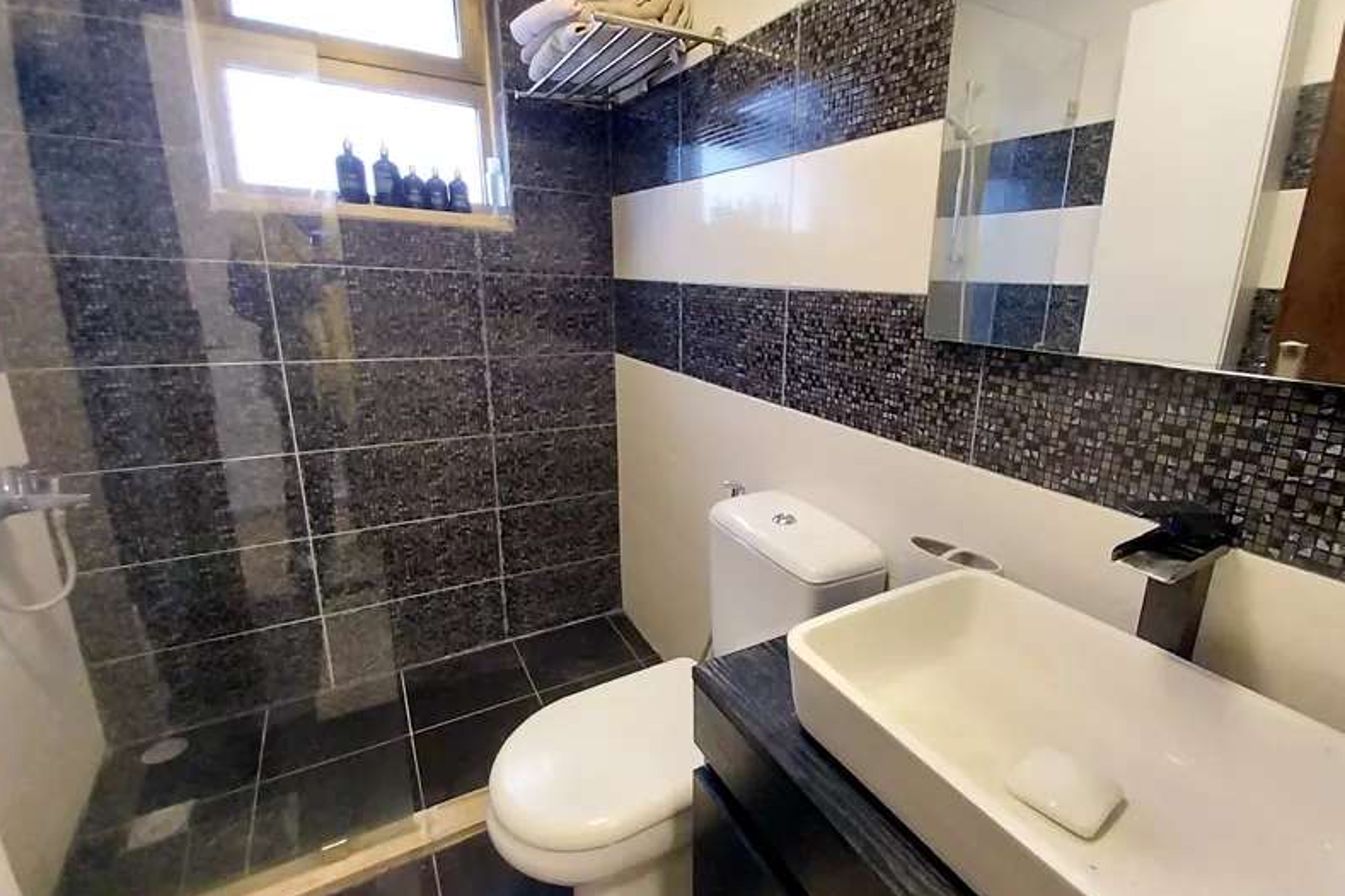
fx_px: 598
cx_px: 776
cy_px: 448
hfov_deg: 96.0
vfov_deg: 73.7
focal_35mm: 16
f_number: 2.2
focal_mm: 1.3
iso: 250
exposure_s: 1/25
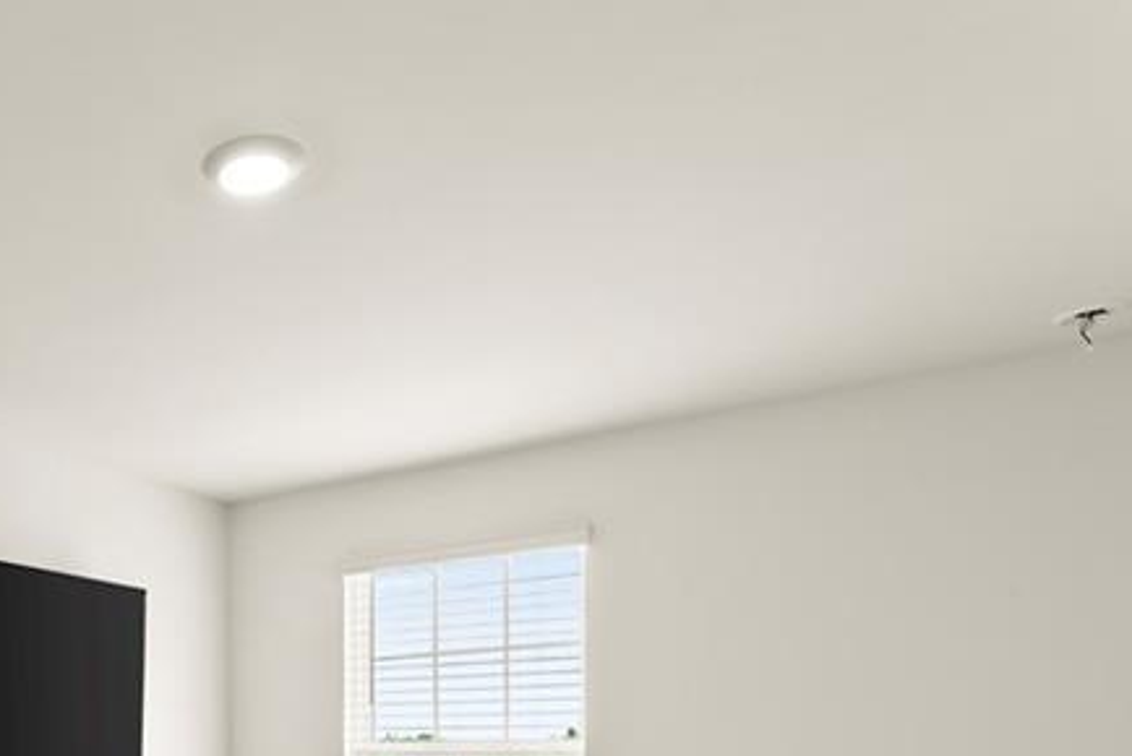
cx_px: 70
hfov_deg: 49.5
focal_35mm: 33
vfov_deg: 36.0
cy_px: 757
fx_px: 1038
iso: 640
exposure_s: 1/8
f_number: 10
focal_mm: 14
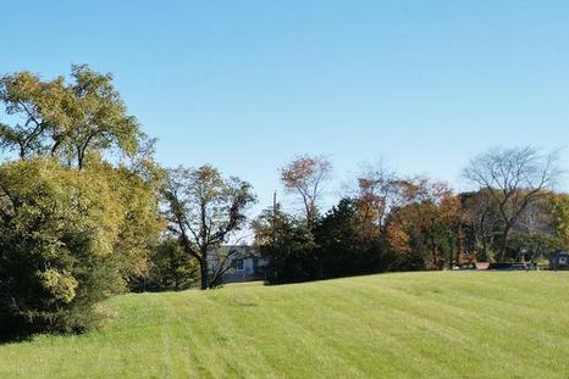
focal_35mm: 68
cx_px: -214
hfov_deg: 24.8
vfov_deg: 20.0
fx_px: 1075
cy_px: 249
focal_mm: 8.38
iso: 100
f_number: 2.8
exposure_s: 1/1500
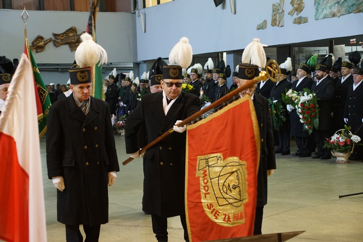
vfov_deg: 18.2
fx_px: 756
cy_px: 121
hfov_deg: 27.0
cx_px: 182
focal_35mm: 75
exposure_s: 1/40
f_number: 5
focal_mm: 50
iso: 3200
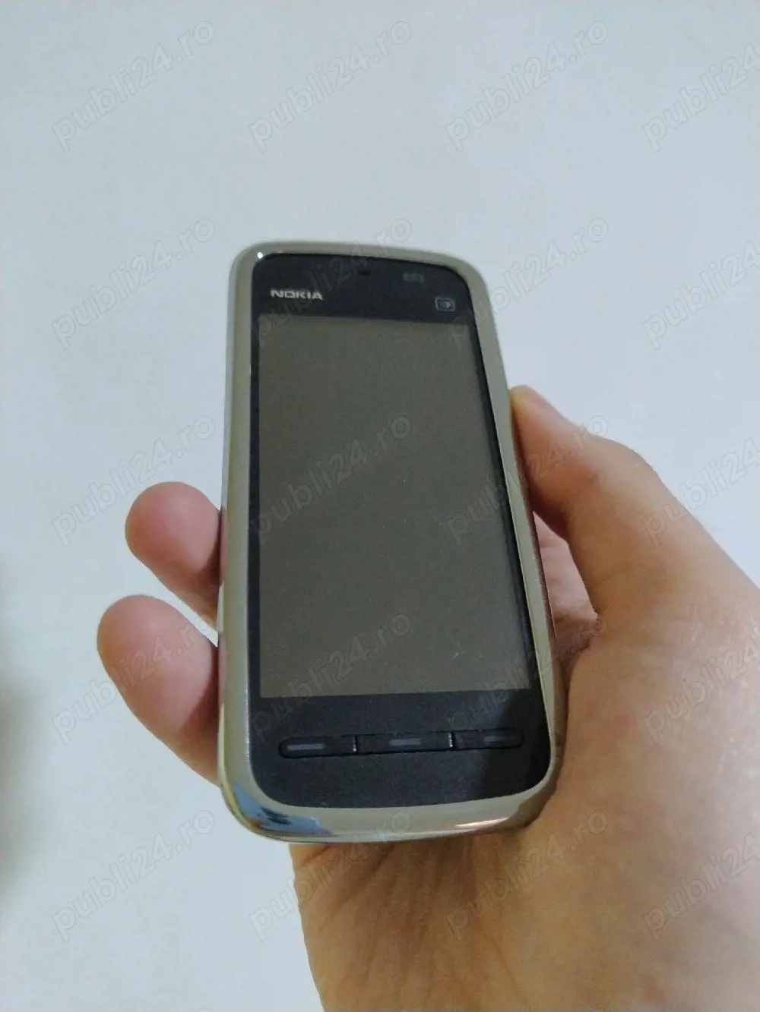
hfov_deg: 56.8
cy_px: 506
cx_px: 380
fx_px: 702
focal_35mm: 24
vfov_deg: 71.6
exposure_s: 1/33.3
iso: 2584
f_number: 1.8
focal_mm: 5.56
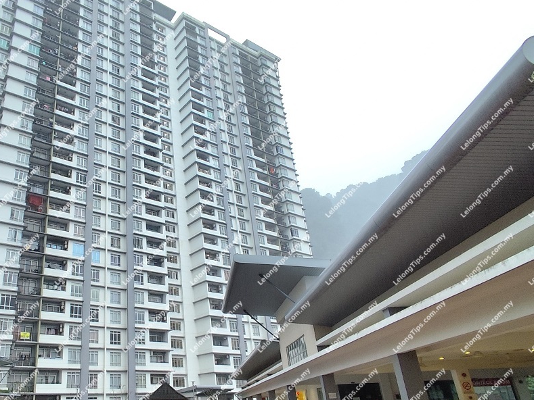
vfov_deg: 54.9
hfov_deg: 68.1
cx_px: 193
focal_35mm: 25
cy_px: 200
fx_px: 386
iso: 100
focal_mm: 1.65
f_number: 2.2
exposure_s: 1/50
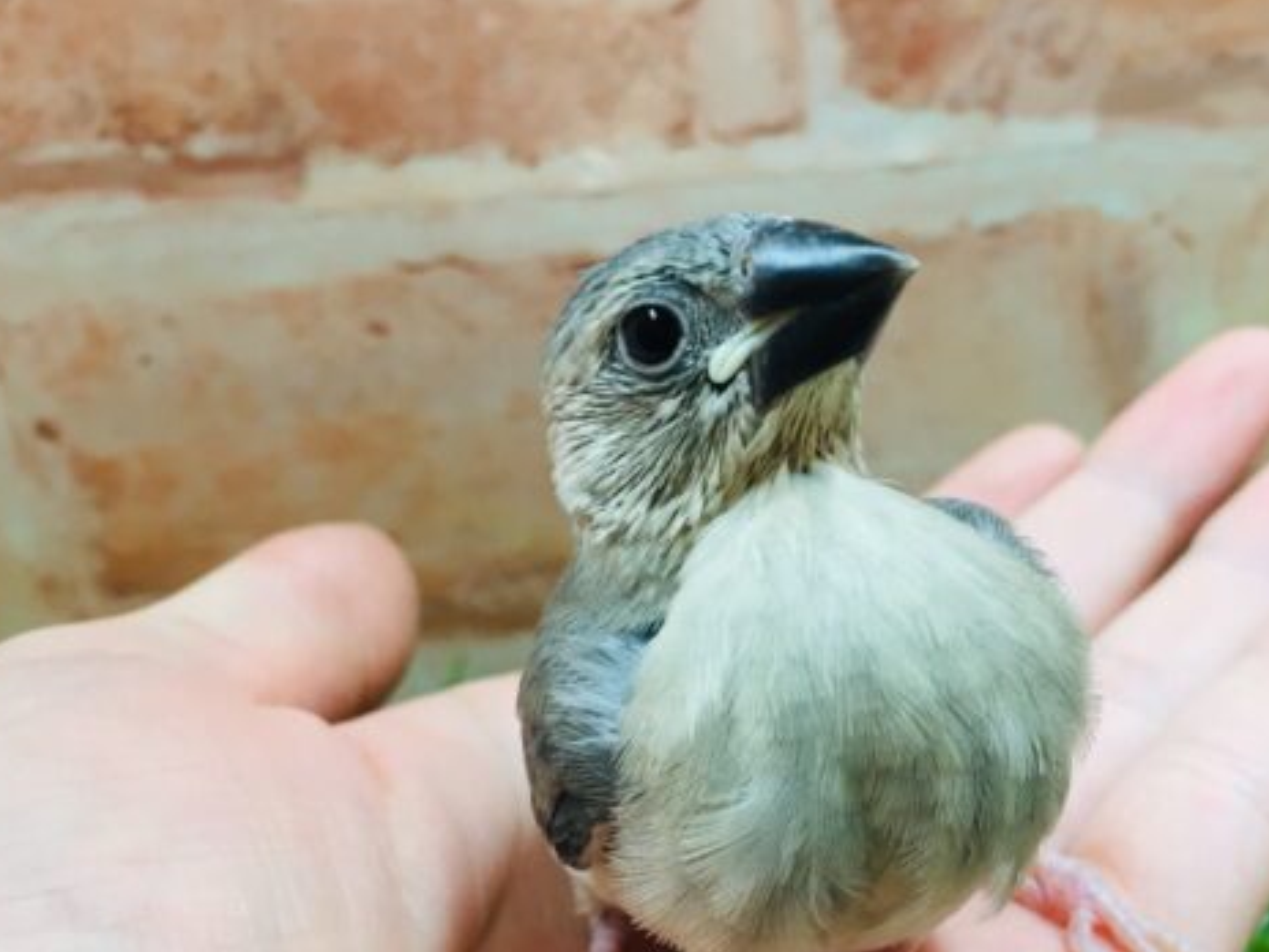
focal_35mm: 40
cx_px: 796
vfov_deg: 35.9
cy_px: 561
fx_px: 1466
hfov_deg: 46.4
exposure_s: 1/30
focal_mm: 4.15
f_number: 2.2
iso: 80
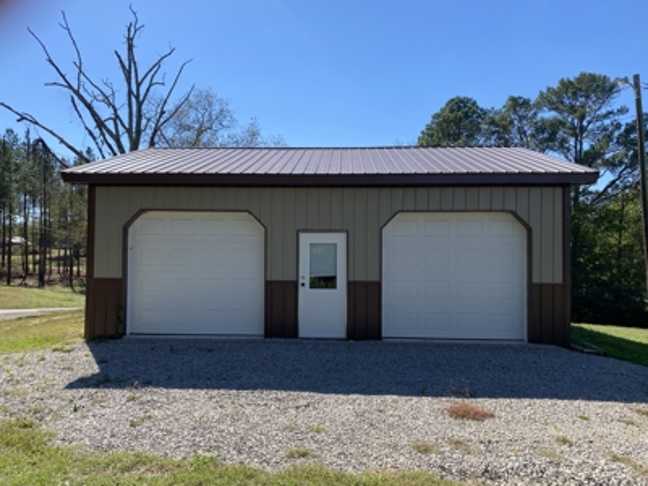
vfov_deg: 53.1
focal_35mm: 26
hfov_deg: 67.3
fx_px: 487
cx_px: 324
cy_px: 243
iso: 32
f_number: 1.8
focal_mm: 4.25
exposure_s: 1/2105
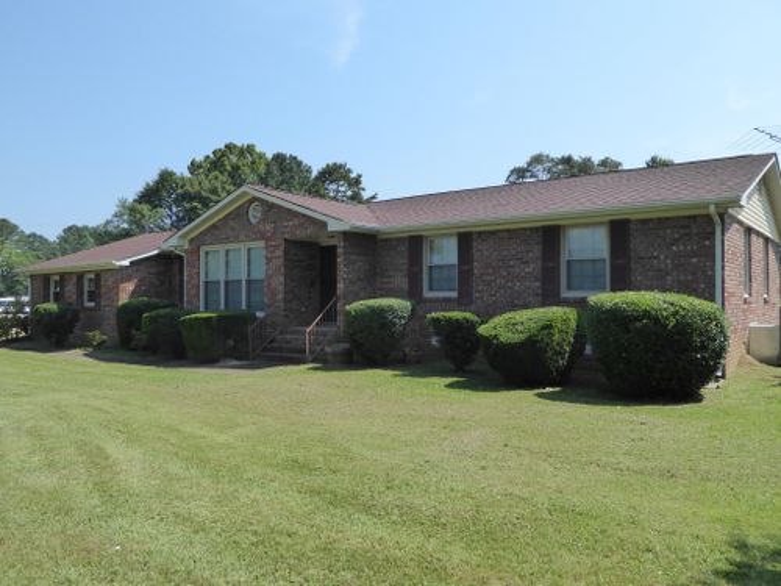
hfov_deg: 65.3
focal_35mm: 27
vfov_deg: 51.4
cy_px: 293
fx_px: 609
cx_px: 390
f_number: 3.4
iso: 160
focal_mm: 4.7
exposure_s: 1/800
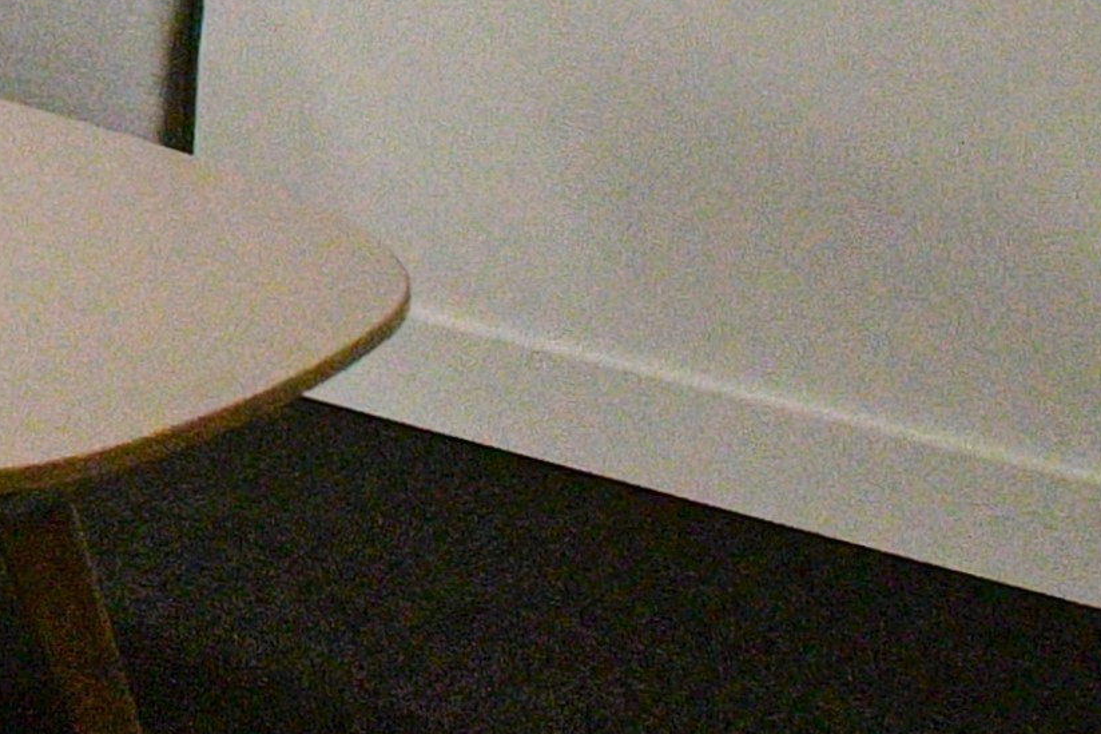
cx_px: -1815
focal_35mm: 84
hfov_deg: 13.4
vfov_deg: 15.0
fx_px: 2568
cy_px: -374
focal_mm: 10
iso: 5600
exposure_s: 1/50
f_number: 8
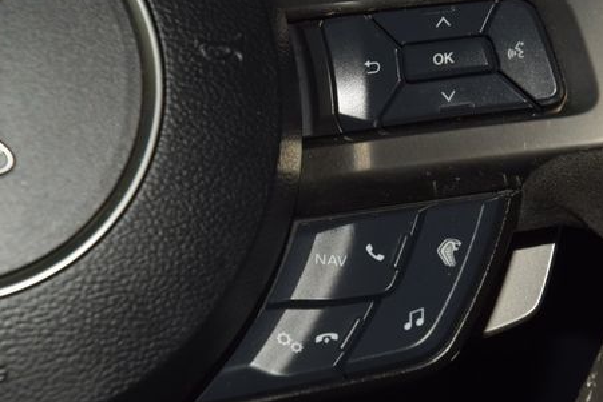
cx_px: 417
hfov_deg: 13.7
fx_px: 2496
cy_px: 186
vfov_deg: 9.2
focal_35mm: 149
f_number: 8
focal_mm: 70
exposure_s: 1/125
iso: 100
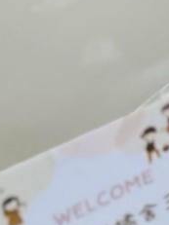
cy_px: -59
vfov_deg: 11.6
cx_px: 508
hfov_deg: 7.8
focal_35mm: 166
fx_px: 1082
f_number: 1.78
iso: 640
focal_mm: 6.86
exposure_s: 1/60
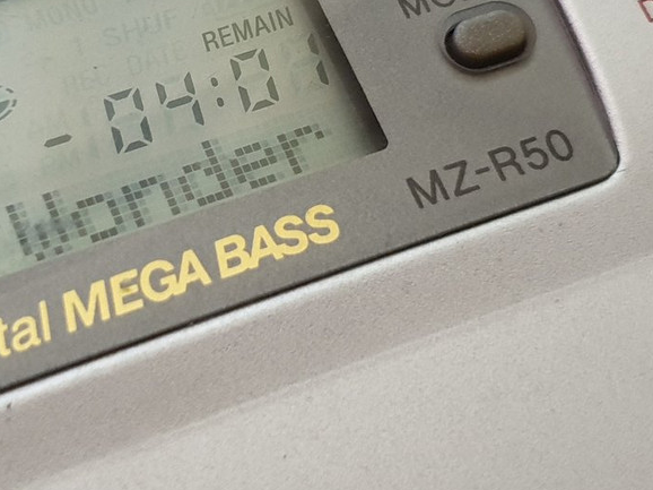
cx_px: 191
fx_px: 905
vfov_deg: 29.8
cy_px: 126
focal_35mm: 48
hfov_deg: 39.0
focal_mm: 4.3
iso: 250
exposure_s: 1/25
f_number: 1.5
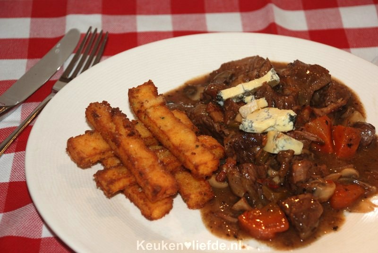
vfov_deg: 13.9
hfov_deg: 20.6
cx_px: 189
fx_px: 1041
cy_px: 126
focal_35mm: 99
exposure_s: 1/60
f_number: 5.3
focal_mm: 66
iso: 200
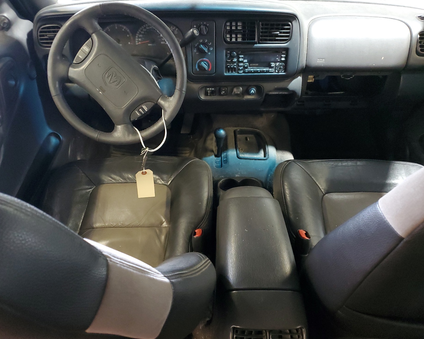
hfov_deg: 62.2
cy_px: 174
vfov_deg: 51.5
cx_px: 207
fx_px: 351
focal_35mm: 28
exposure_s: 1/15
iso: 319
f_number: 1.5
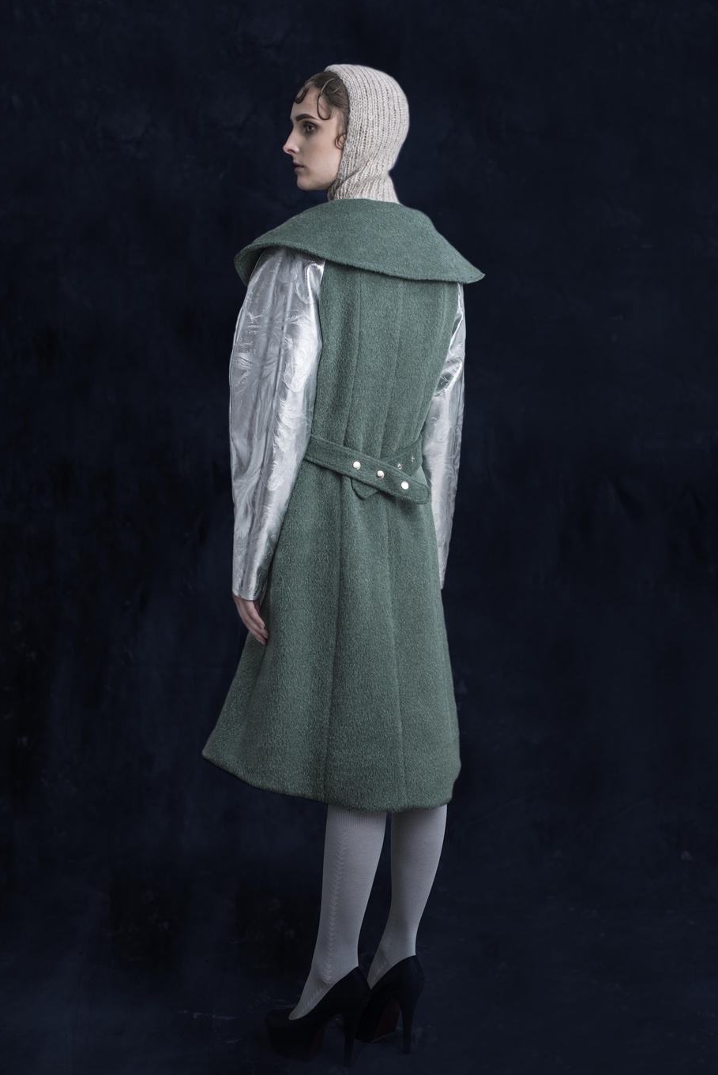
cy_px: 563
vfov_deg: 36.2
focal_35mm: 55
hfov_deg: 24.6
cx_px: 351
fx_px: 1644
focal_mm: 50
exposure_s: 1/250
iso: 80
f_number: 4
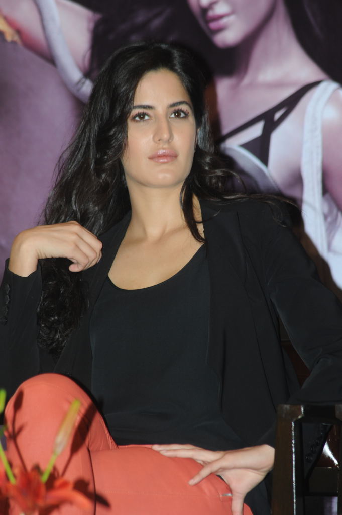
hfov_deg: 4.6
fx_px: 4282
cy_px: 258
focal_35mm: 300
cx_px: 171
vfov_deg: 6.9
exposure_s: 1/125
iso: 1000
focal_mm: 300
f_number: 7.1
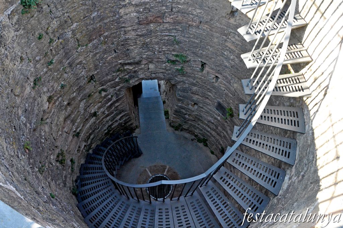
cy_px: 114
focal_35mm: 27
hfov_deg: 67.4
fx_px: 257
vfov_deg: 47.8
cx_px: 172
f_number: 6.3
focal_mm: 18
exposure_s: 1/160
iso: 500
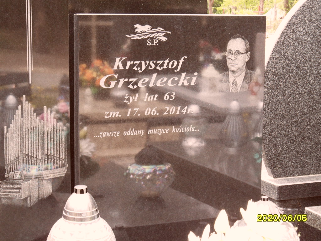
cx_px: 160
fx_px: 742
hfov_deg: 24.4
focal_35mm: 80
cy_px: 120
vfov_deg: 18.4
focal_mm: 13.2
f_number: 4.2
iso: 100
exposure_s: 1/60
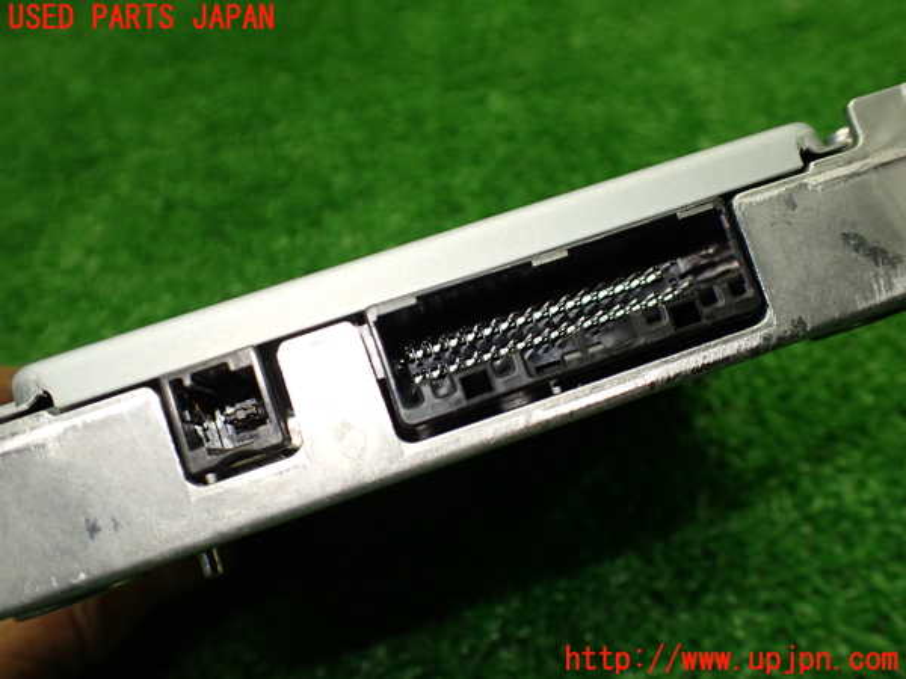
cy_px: 340
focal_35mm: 30
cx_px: 453
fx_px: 785
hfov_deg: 60.0
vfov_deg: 46.8
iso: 200
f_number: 2.3
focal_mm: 5.4
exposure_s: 1/125
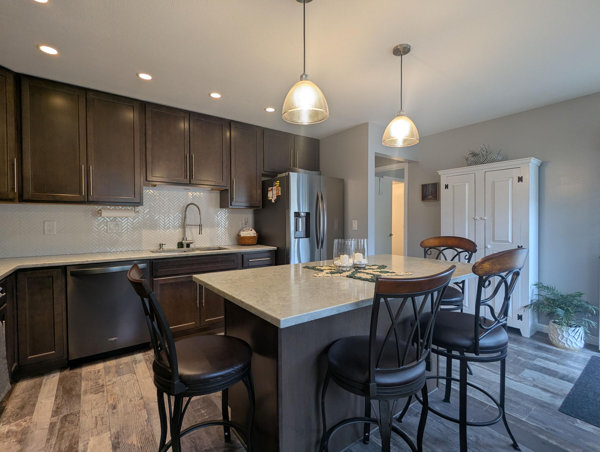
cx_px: 300
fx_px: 278
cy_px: 226
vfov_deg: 78.2
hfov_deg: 94.4
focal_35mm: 16
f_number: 2.2
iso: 58
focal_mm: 2.35
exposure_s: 1/24
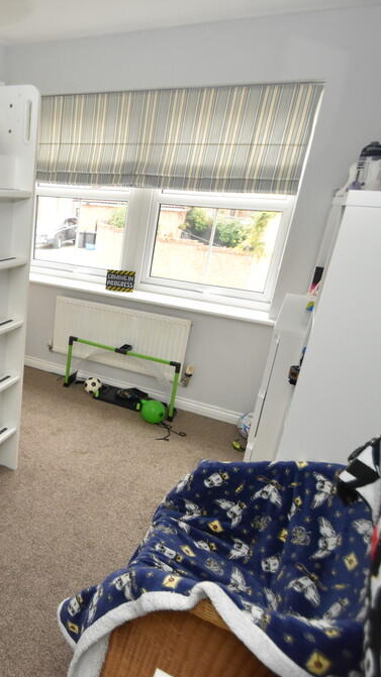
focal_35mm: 24
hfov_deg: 42.8
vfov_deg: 76.3
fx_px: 431
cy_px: 343
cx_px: 24
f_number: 3.5
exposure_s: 1/60
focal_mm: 10
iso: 1250
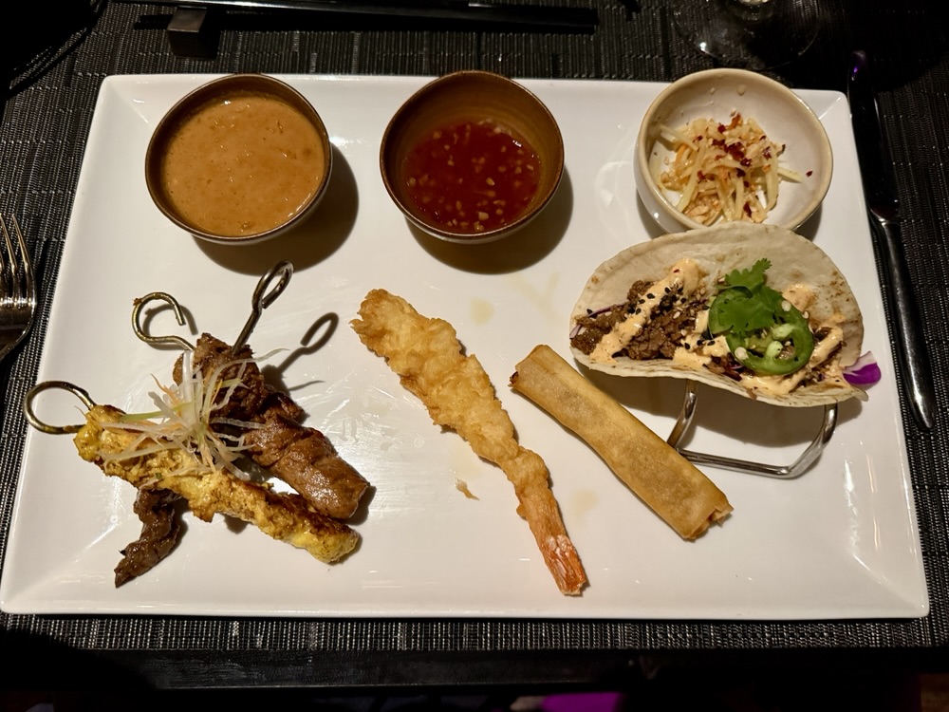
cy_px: 356
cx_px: 474
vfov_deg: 56.8
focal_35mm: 24
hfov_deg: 71.6
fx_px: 658
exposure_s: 1/40
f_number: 1.78
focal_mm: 6.76
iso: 800
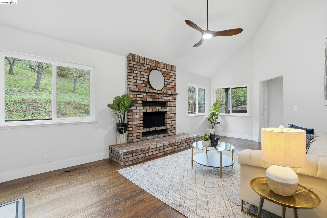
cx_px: 164
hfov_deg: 96.7
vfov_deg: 73.8
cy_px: 109
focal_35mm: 16
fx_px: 145
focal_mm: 16
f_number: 9
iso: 250
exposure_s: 1/100
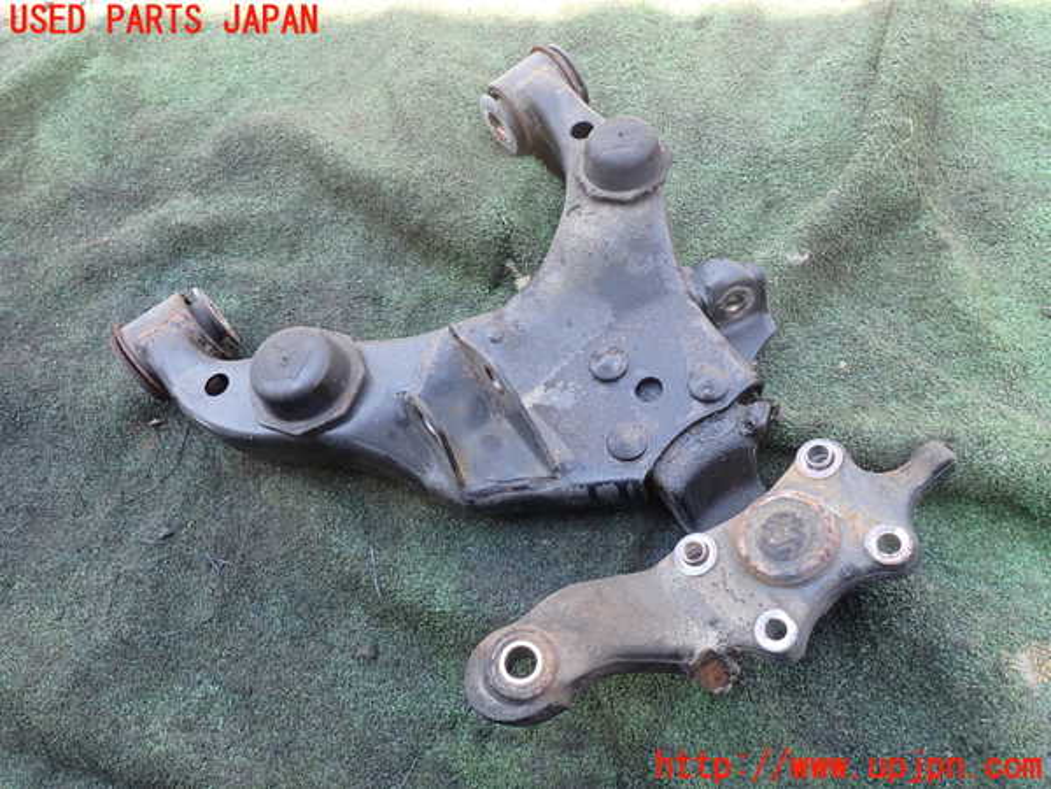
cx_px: 526
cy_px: 394
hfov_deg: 69.4
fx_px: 759
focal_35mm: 25
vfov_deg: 54.9
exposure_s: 1/80
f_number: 2.8
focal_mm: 4.5
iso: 100
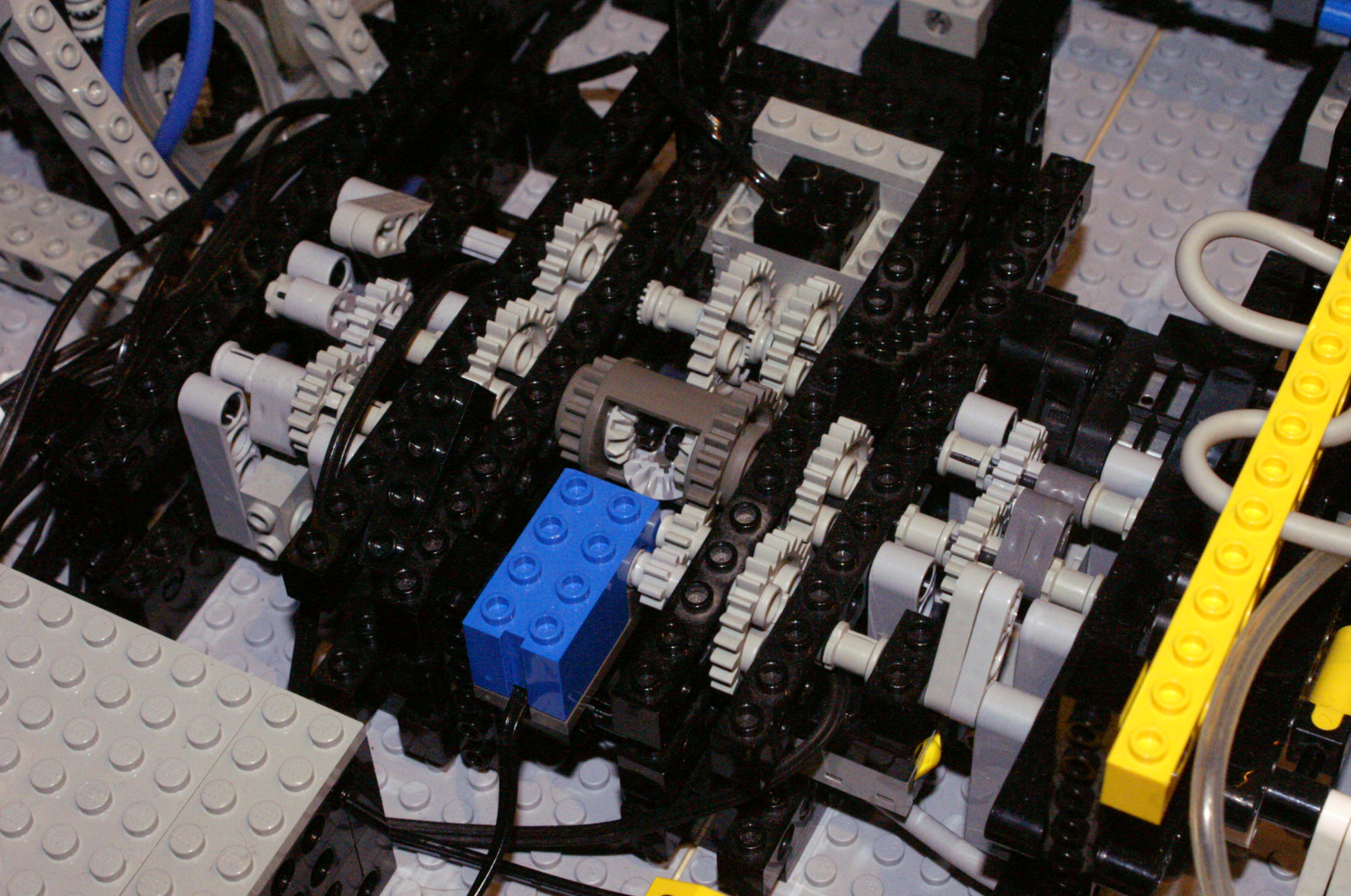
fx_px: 2529
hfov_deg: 29.9
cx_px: 676
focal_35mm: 68
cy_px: 448
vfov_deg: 20.1
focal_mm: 45
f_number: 13
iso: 3200
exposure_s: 1/80
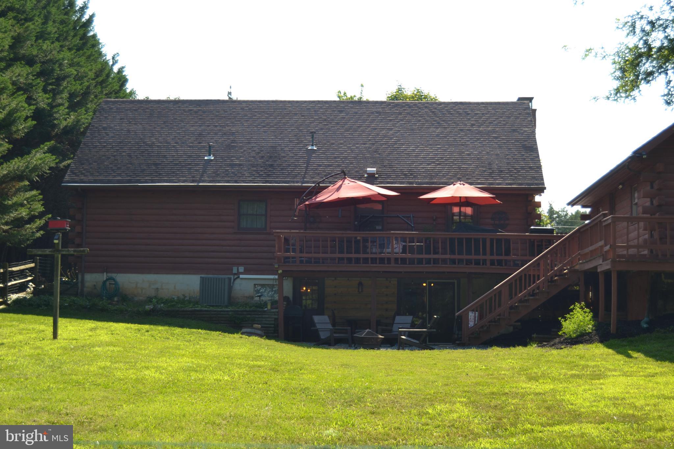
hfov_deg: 33.4
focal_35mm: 60
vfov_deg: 22.6
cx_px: 337
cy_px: 224
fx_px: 1123
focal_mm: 40
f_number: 5
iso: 100
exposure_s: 1/200
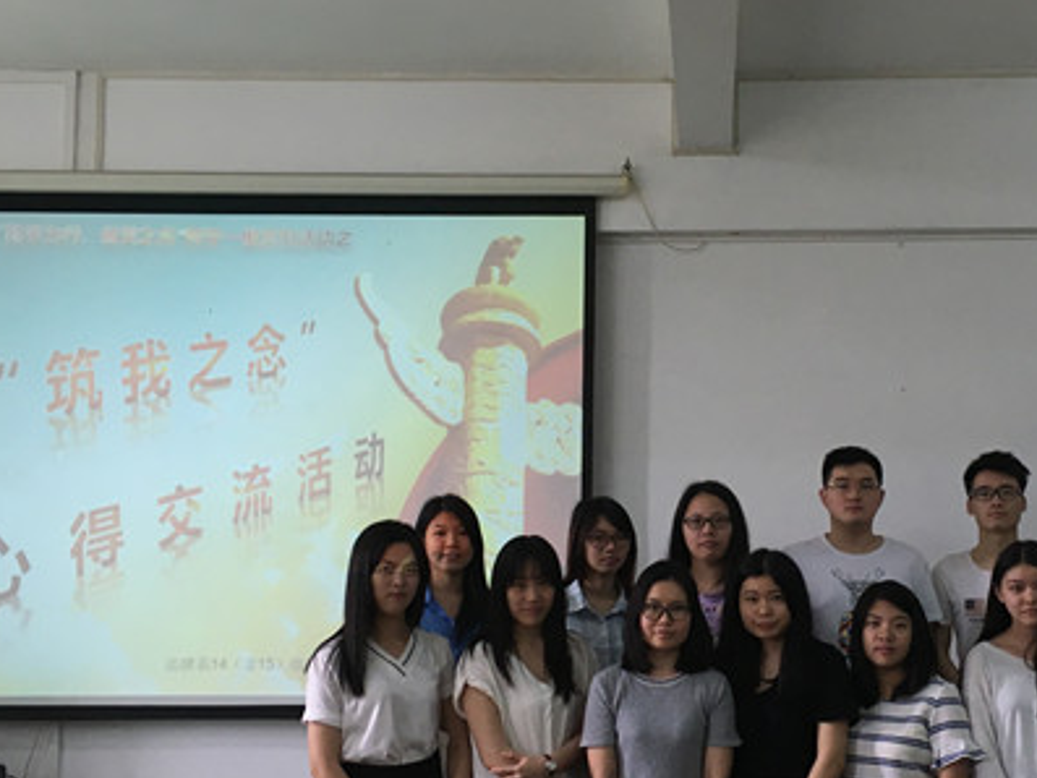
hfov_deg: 37.6
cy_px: 414
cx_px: 714
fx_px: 1498
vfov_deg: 29.1
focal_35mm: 50
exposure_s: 1/33
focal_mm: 4.15
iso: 32
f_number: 2.2
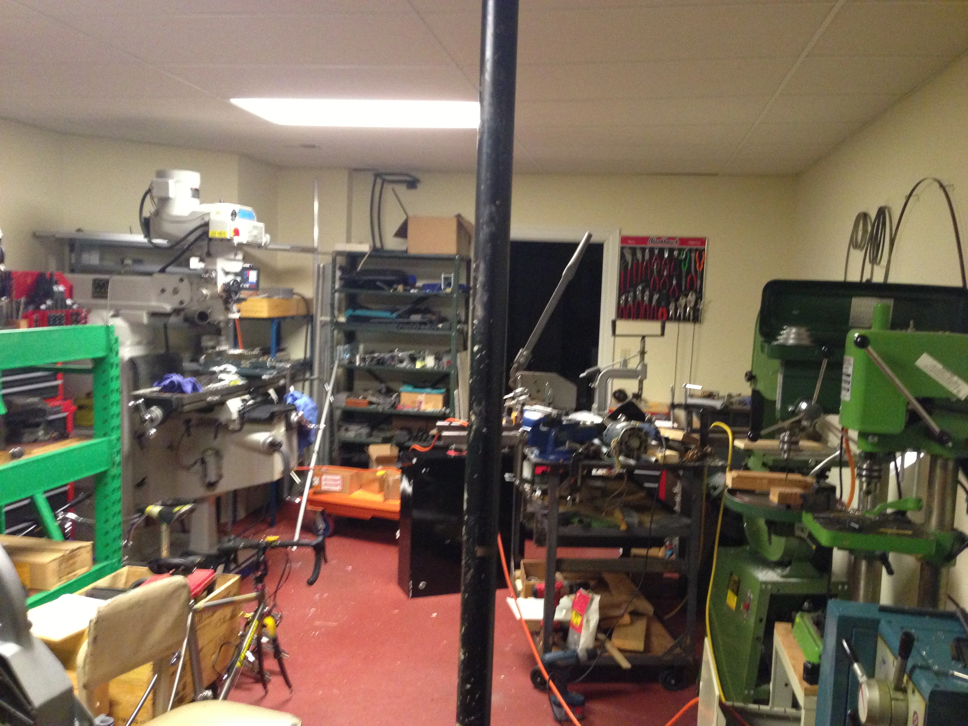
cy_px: 363
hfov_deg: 55.4
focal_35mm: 33
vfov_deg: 42.9
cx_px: 484
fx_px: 923
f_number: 2.4
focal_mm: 4.13
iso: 400
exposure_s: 1/20
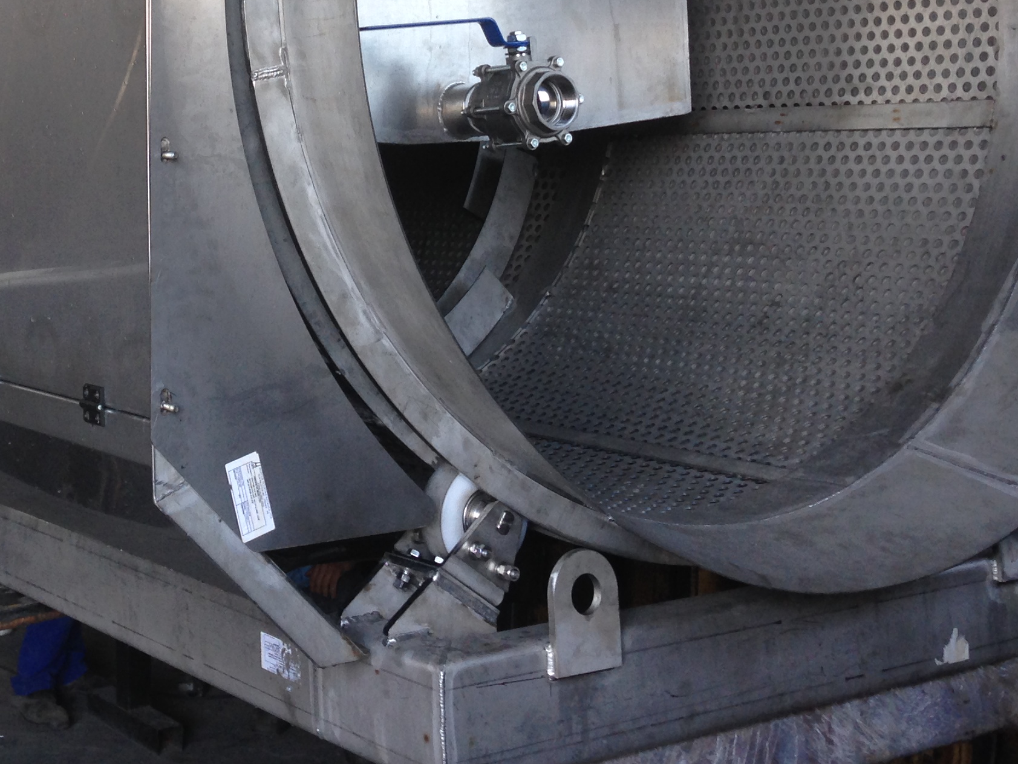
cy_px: 28
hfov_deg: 29.8
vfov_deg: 22.2
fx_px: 1882
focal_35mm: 64
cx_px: 247
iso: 50
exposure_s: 1/24
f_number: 2.4
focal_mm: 4.12
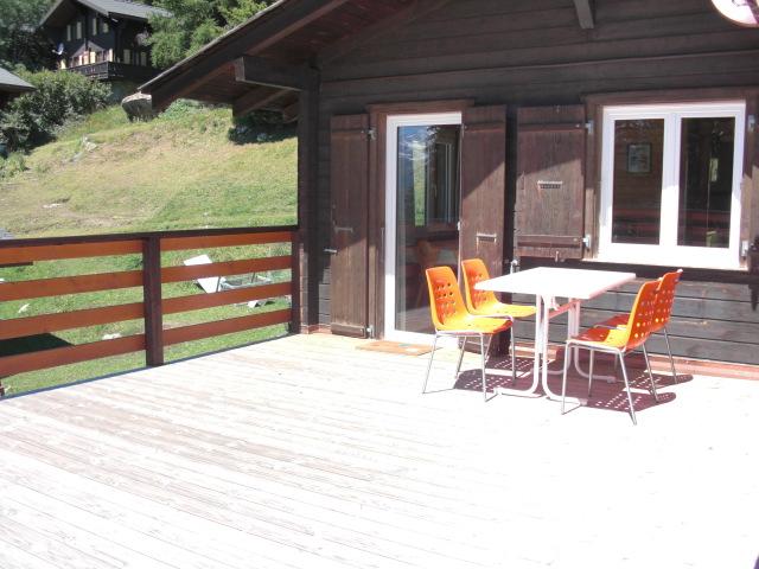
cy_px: 284
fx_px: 789
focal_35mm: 36
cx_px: 380
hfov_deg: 51.4
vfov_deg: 39.7
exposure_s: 1/500
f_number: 2.8
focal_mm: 6.3
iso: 50
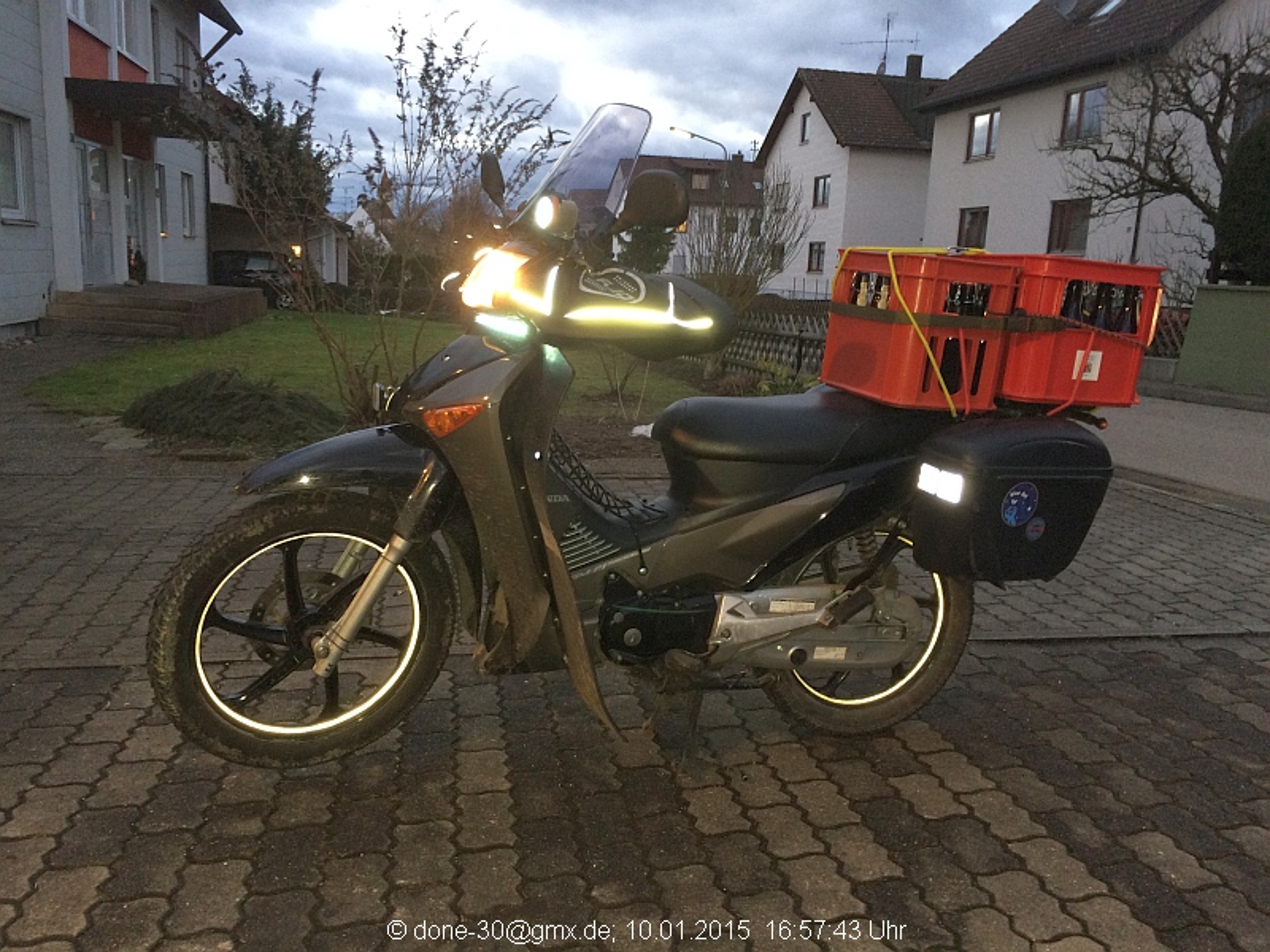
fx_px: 1064
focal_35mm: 29
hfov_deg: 61.7
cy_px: 476
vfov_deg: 48.2
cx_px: 635
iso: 125
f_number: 2.2
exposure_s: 1/17
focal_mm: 4.15
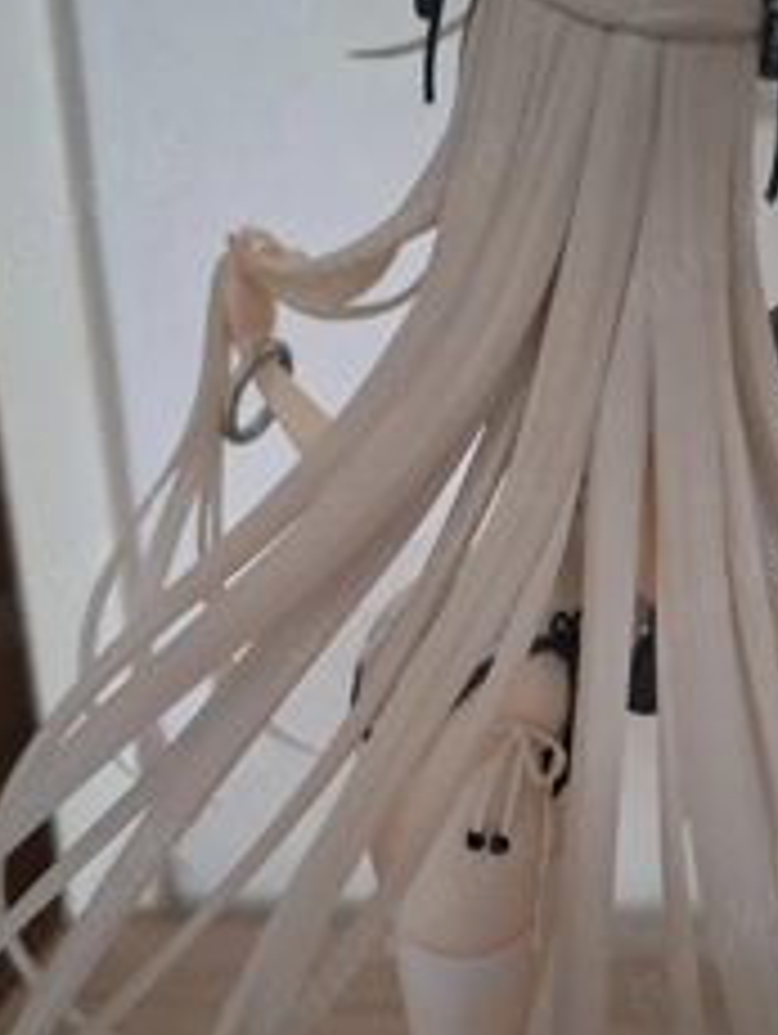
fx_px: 1196
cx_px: 508
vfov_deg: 46.5
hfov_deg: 35.7
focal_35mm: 40
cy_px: 612
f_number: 1.8
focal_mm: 5.54
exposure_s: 1/20
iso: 800
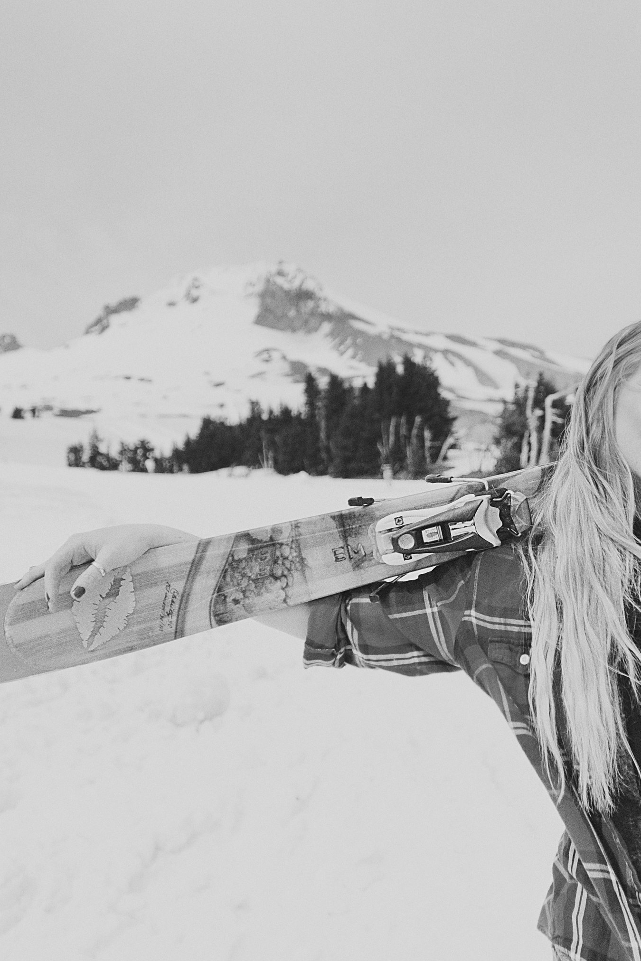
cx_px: 511
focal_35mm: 38
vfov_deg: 50.7
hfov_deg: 34.0
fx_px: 1015
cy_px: 445
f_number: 2.8
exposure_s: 1/5000
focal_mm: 22
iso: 200
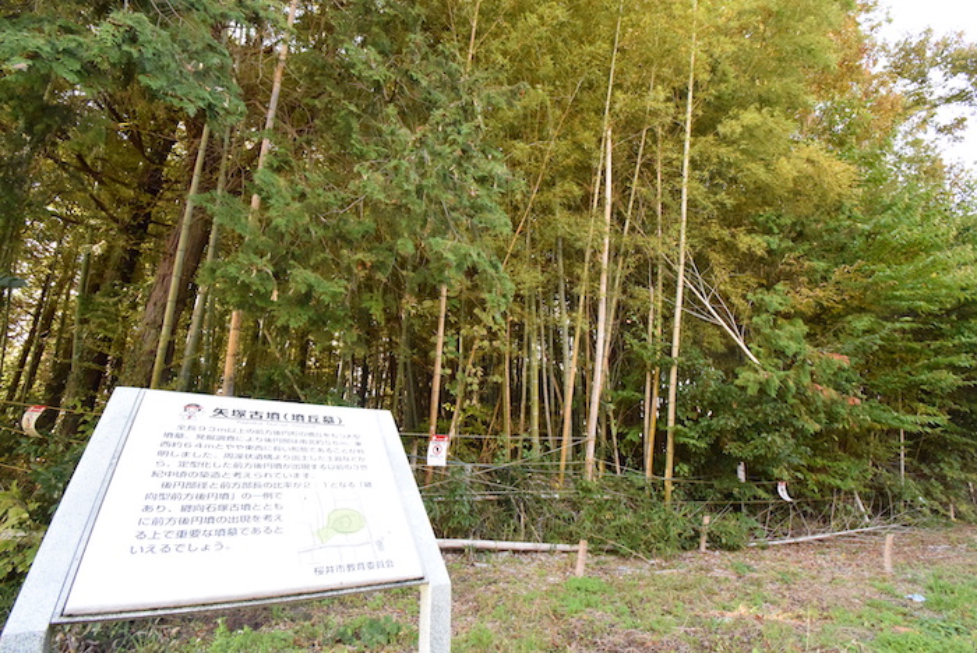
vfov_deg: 77.4
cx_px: 488
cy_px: 326
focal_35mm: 15
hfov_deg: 100.3
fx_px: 407
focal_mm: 10
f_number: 10
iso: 8000
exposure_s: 1/400
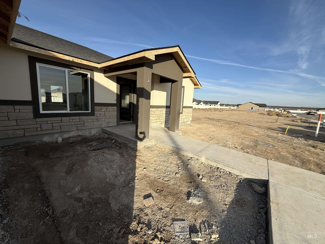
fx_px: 131
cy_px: 122
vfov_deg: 85.7
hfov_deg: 102.1
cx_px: 162
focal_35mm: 14
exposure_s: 1/2237
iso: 50
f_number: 2.2
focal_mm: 2.22
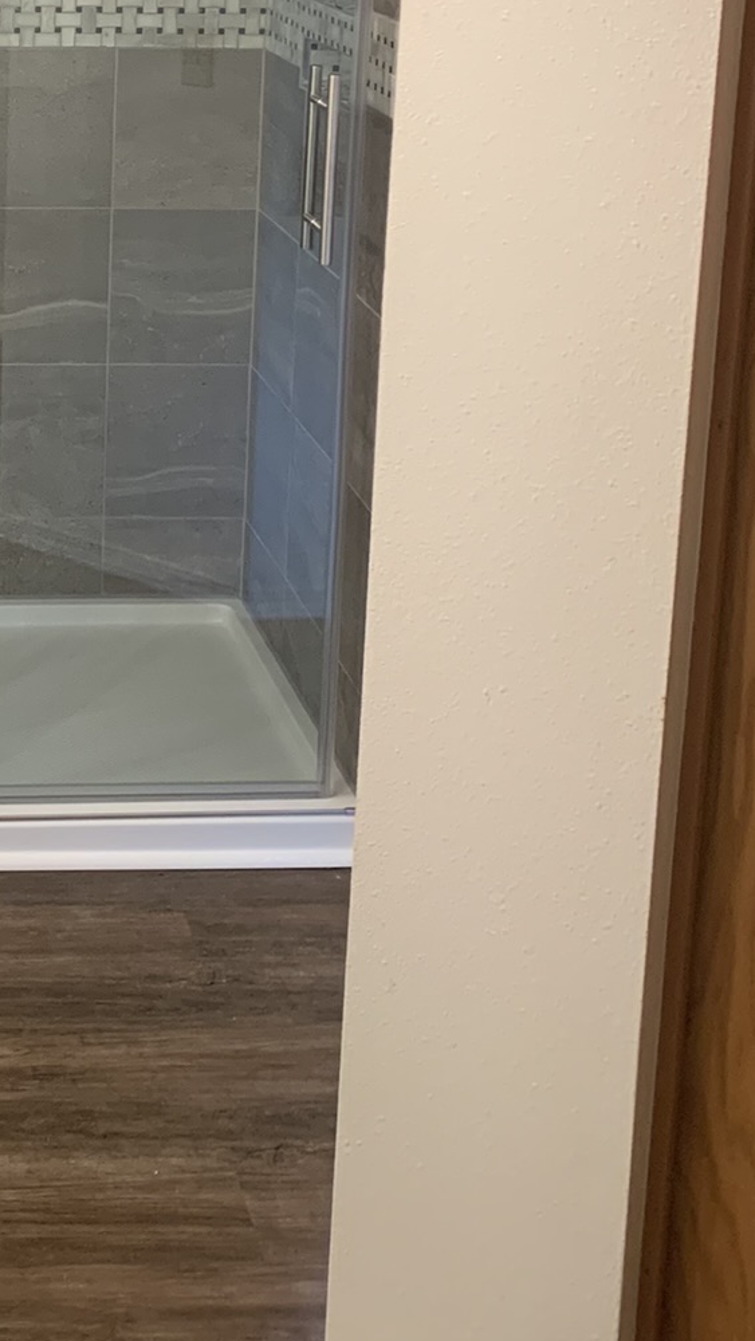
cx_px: -130
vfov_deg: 34.5
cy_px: 201
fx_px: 2063
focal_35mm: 58
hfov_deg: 19.6
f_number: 1.8
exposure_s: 1/60
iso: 200
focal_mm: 4.25
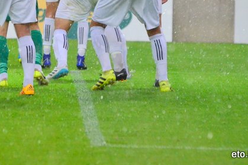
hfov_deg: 2.9
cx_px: 6
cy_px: -7
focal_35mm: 708
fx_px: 4870
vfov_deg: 1.9
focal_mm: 220
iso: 3200
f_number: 5.3
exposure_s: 1/800
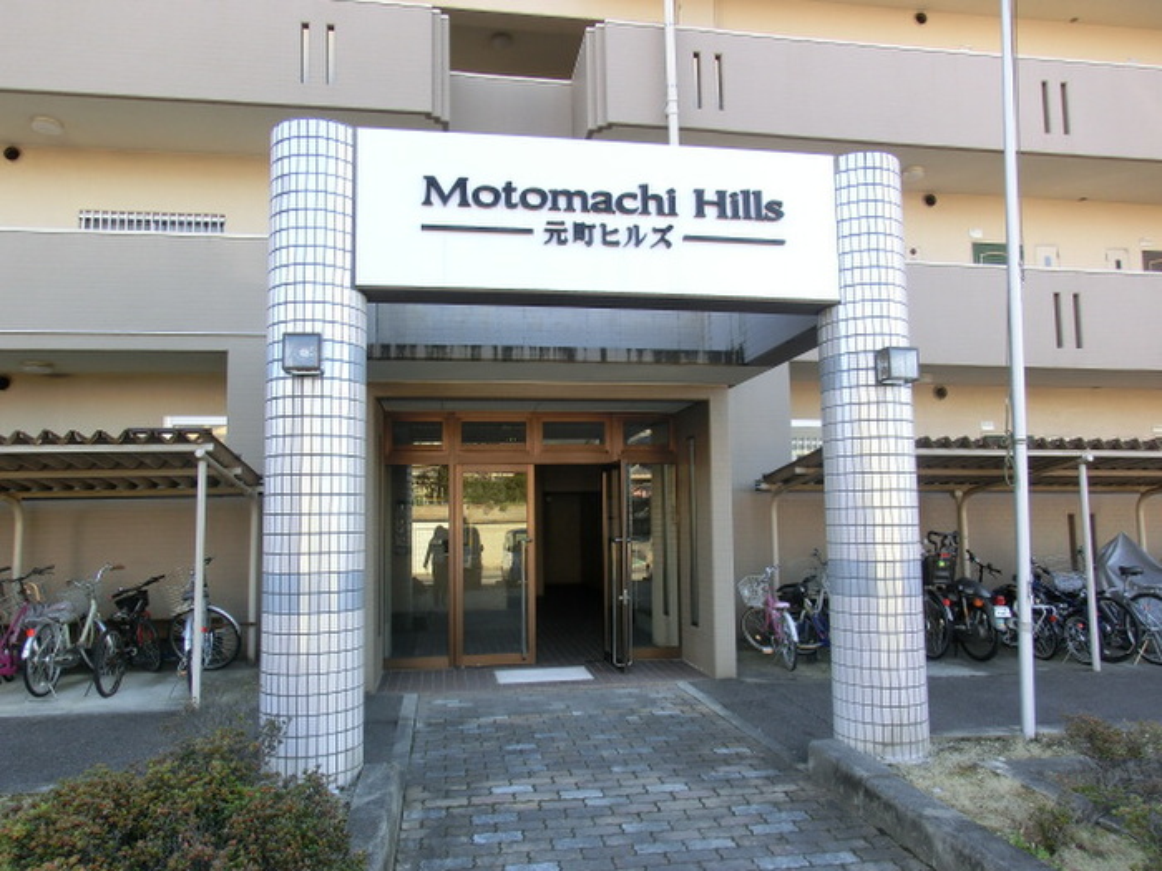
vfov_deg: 56.8
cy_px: 436
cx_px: 581
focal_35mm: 24
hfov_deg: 71.6
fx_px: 806
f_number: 3
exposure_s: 1/125
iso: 100
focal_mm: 4.24
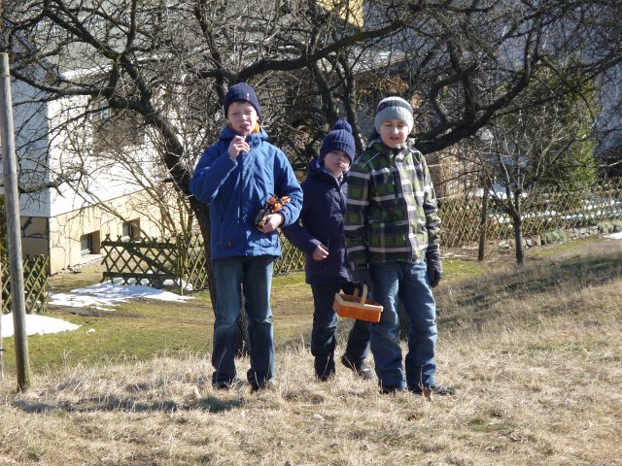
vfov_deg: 11.2
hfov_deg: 14.9
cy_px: 233
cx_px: 311
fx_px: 2372
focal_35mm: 132
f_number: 5.9
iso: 80
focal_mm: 22
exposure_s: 1/125
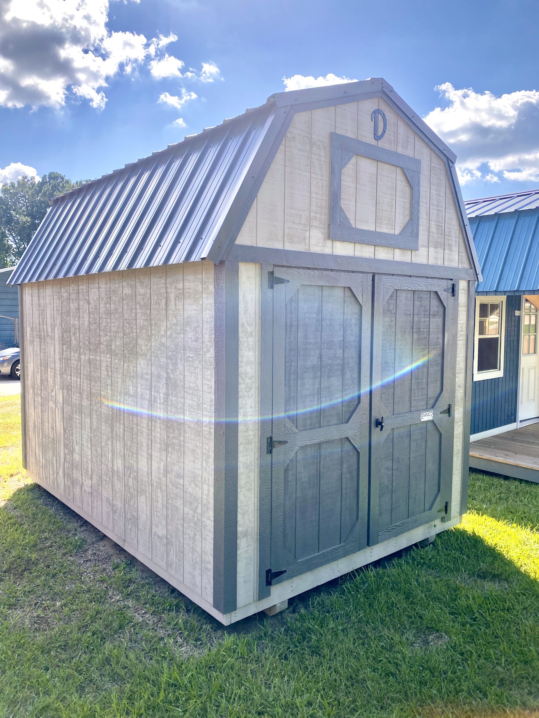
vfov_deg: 67.3
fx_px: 540
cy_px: 359
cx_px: 270
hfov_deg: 53.1
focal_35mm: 26
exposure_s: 1/1346
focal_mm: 4.25
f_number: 1.8
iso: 32
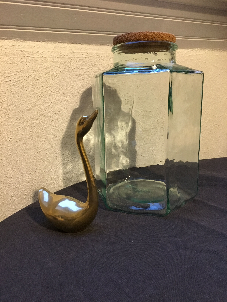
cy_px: 151
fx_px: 254
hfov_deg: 48.2
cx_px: 114
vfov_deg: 61.7
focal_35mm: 29
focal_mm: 4.15
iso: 200
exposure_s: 1/25
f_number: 2.2
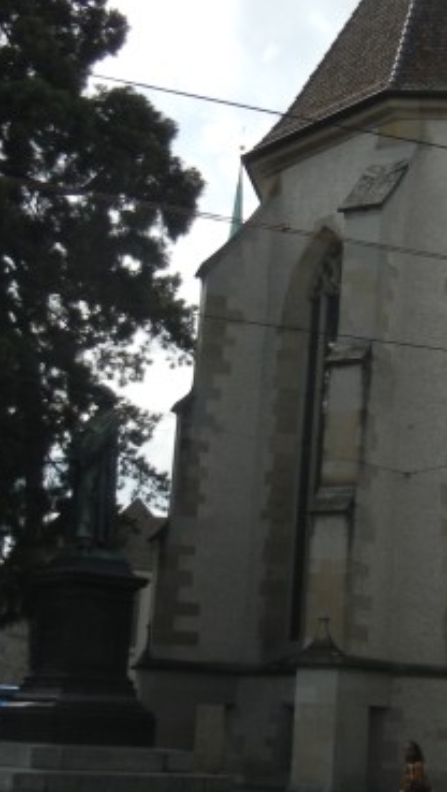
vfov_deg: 31.0
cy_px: 401
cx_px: 434
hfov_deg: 17.4
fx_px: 1431
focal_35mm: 68
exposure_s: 1/353
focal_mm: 5.4
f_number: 7
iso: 160
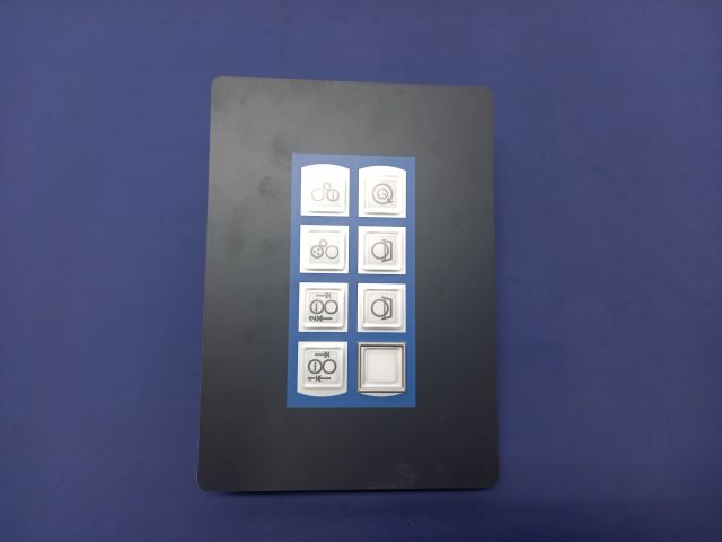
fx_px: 521
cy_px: 271
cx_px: 361
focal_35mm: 25
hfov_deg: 69.4
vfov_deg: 54.9
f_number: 1.8
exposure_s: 1/50
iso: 320
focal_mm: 4.65
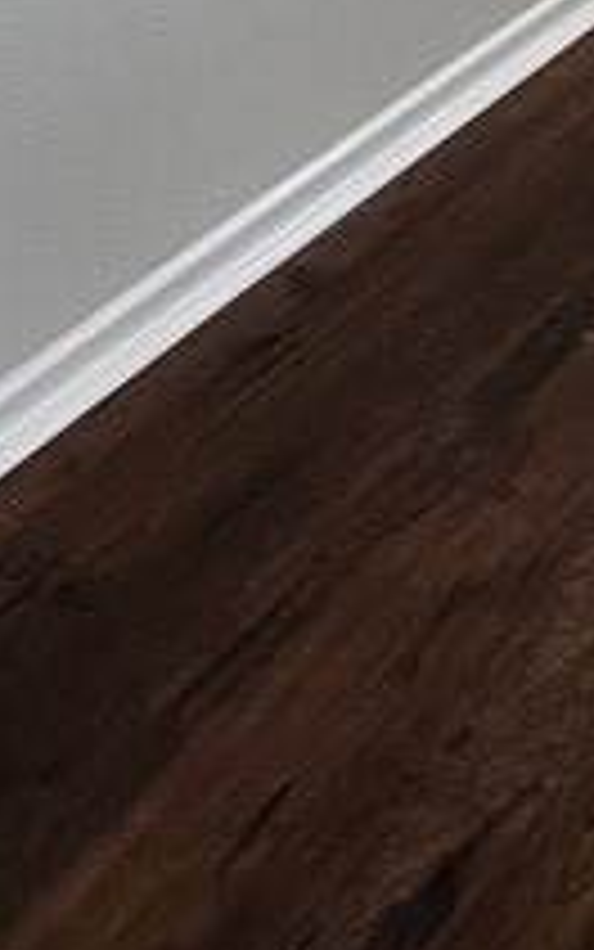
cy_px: -248
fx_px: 1734
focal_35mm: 67
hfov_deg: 16.3
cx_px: 1066
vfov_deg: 26.5
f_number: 1.8
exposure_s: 1/120
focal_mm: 1.57
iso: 160
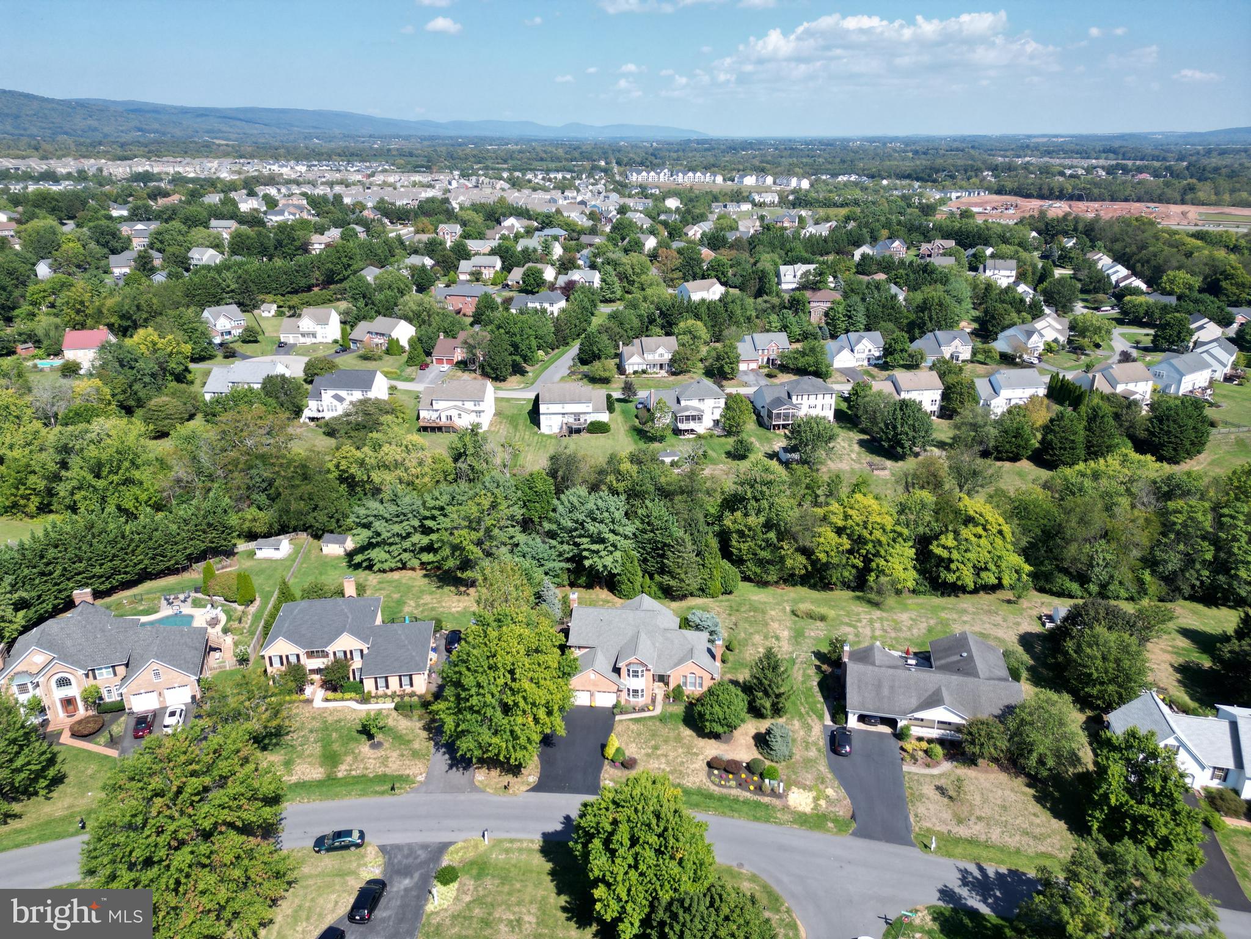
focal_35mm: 24
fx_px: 867
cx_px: 626
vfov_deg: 56.8
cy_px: 470
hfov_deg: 71.6
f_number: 1.7
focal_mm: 6.72
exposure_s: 1/2000
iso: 110
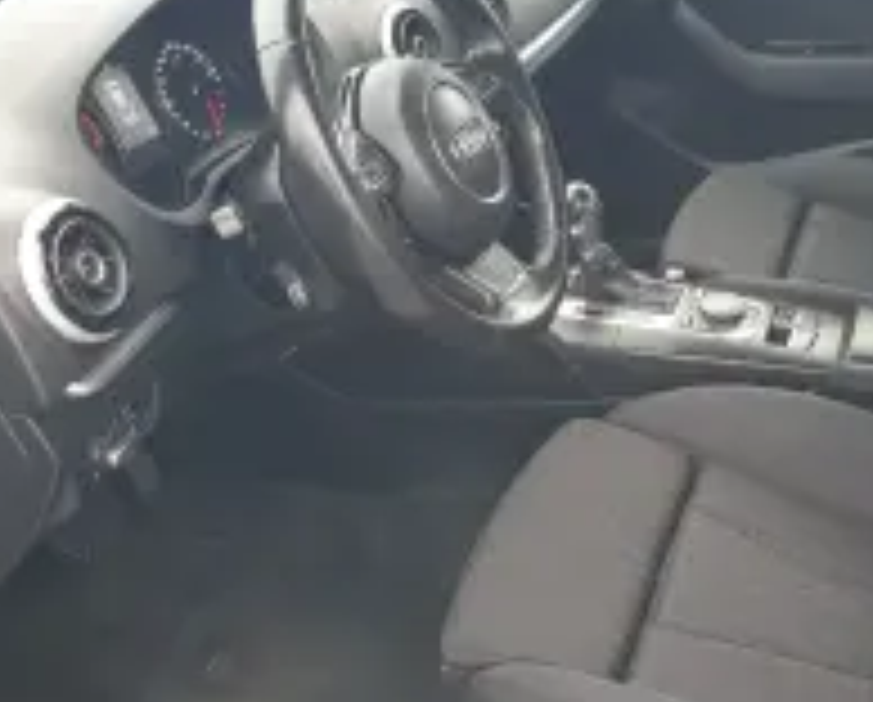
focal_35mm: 47
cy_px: 396
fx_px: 1217
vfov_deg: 32.1
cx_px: 585
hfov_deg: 39.0
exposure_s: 1/50
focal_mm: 4.3
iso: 100
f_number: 2.4
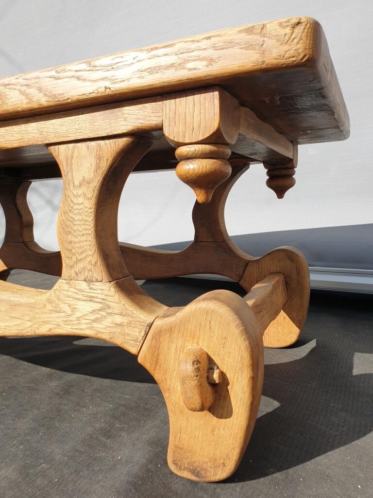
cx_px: 186
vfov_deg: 67.3
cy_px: 249
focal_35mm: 26
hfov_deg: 53.1
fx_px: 374
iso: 50
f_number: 2.4
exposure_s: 1/1099
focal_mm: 4.3
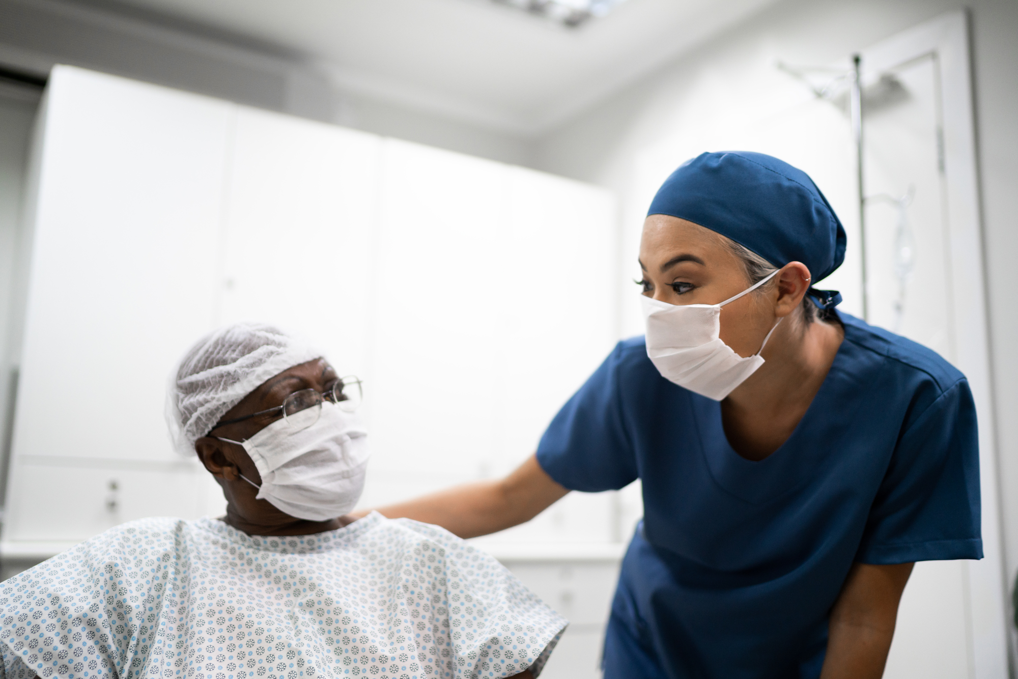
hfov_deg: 54.4
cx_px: 509
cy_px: 340
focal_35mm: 35
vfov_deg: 37.9
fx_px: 990
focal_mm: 35
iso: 800
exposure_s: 1/400
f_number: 1.4
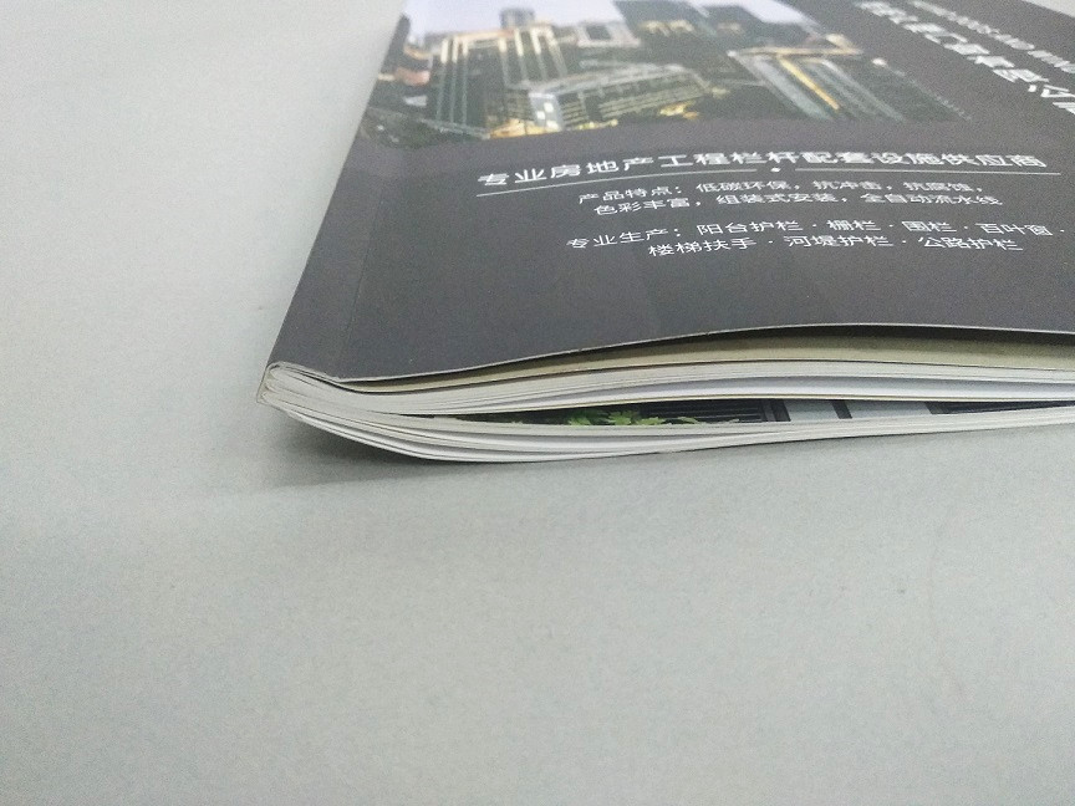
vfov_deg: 53.1
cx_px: 538
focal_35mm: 26
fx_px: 807
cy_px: 403
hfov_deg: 67.3
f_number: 2.2
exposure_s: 1/25
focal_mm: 3.81
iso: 1600
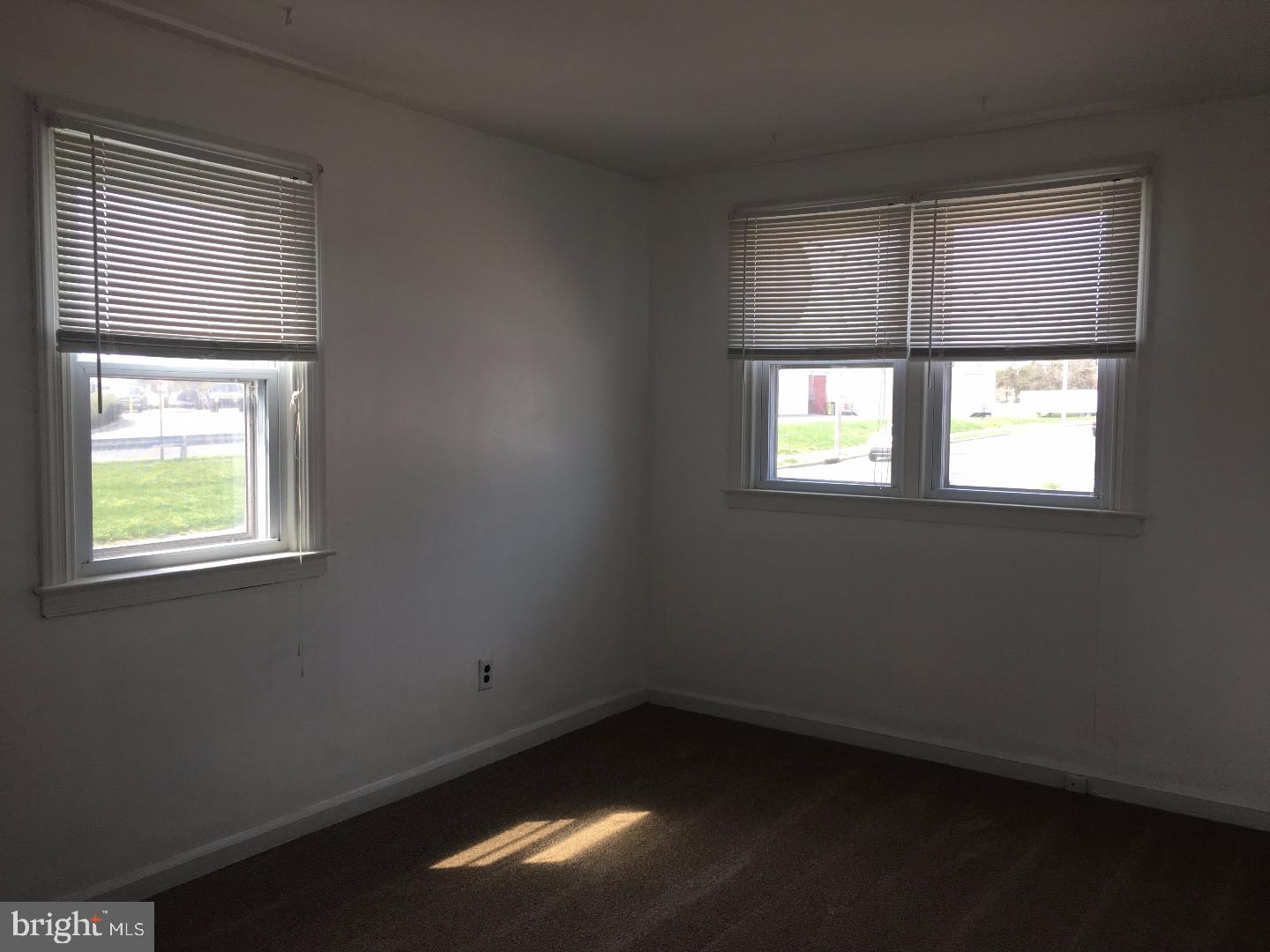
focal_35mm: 29
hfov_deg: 61.7
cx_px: 635
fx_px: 1064
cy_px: 476
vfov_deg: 48.2
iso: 40
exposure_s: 1/120
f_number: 2.2
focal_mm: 4.15
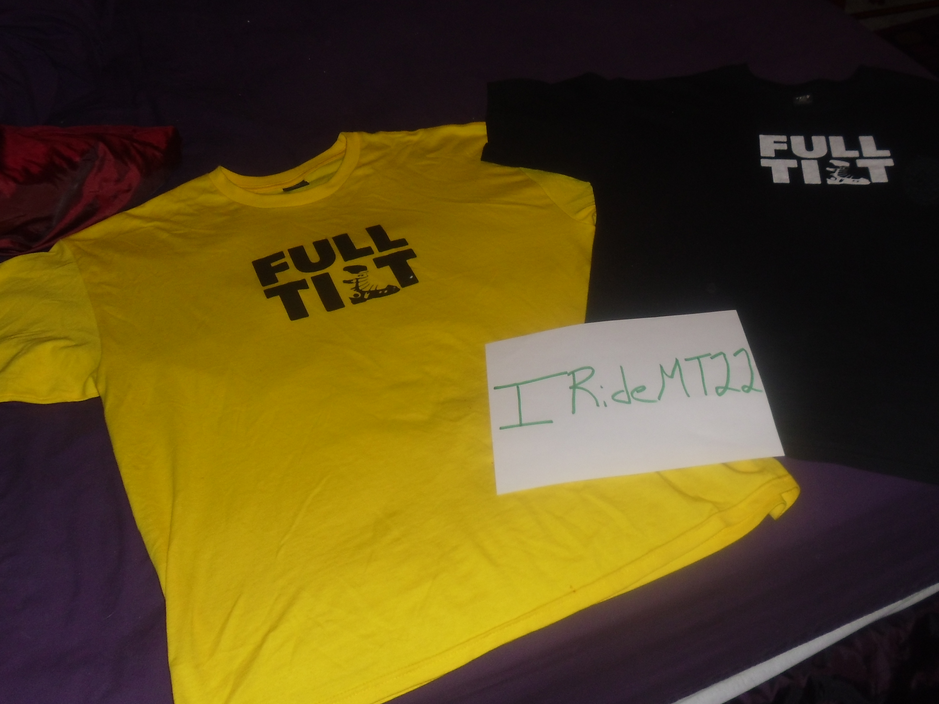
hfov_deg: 43.4
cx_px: 611
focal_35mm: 43
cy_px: 255
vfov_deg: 33.4
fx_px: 1167
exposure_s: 1/45
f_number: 3.3
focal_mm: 5.6
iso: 80
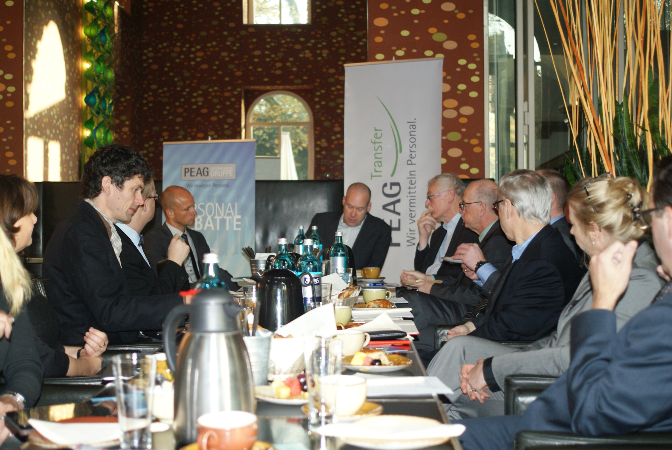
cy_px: 225
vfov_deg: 25.8
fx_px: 981
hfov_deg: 37.8
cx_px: 336
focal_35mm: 52
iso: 400
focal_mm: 35
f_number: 3.5
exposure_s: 1/60
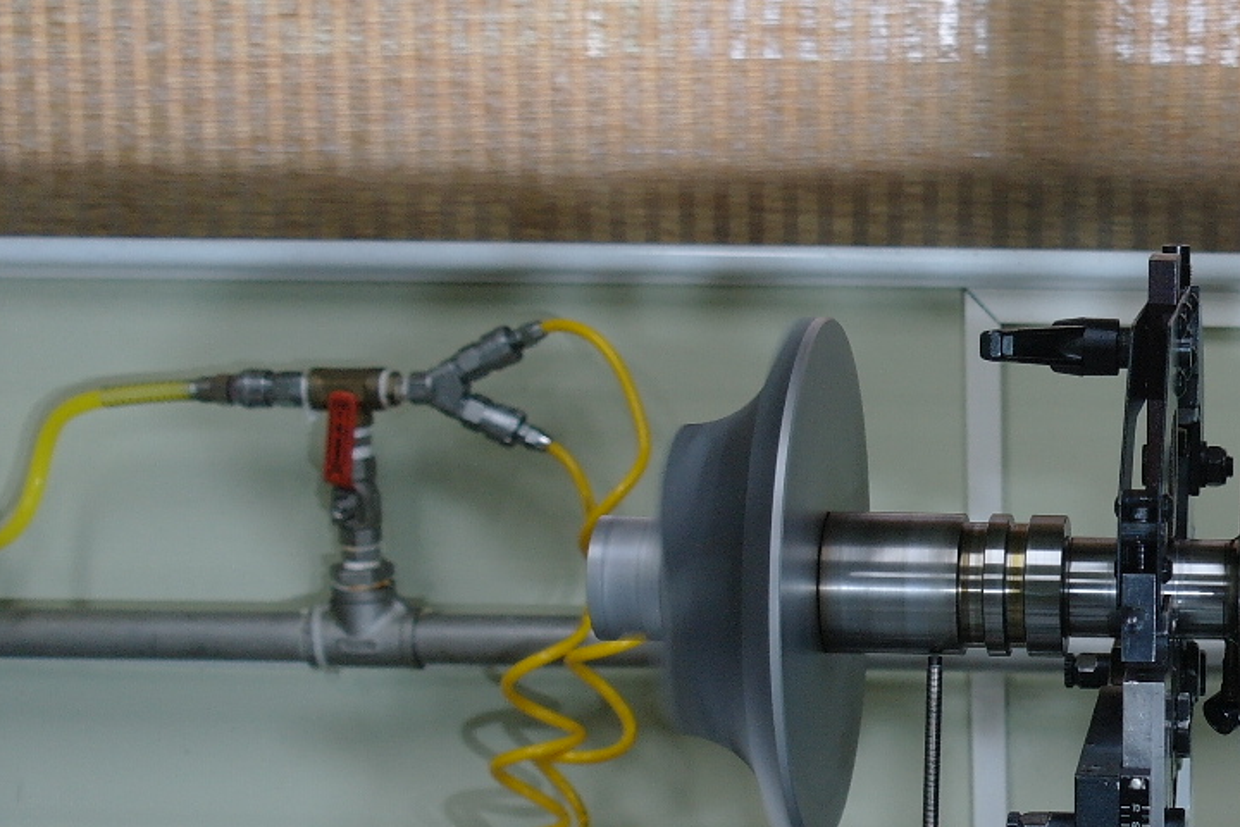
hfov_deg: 26.2
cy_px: 551
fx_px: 2480
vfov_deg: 18.9
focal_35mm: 72
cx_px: 1307
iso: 250
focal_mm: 18
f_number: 3.5
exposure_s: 1/40
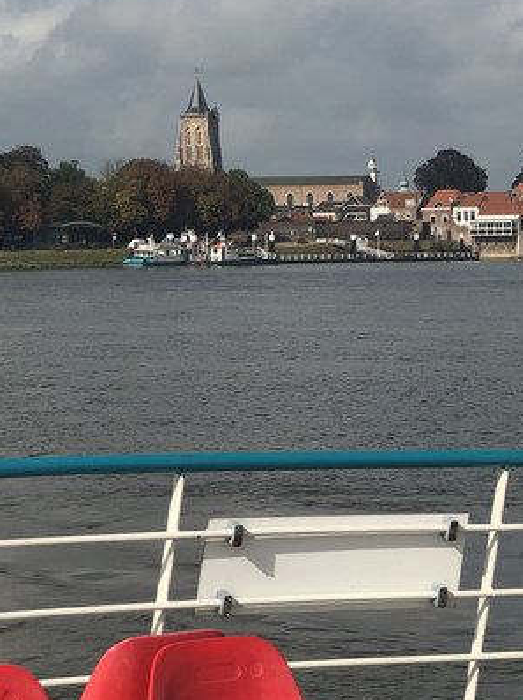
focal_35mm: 134
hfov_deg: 11.0
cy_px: 48
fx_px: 2704
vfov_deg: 14.6
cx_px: 444
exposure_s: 1/1312
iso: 20
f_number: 2.8
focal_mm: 6.6
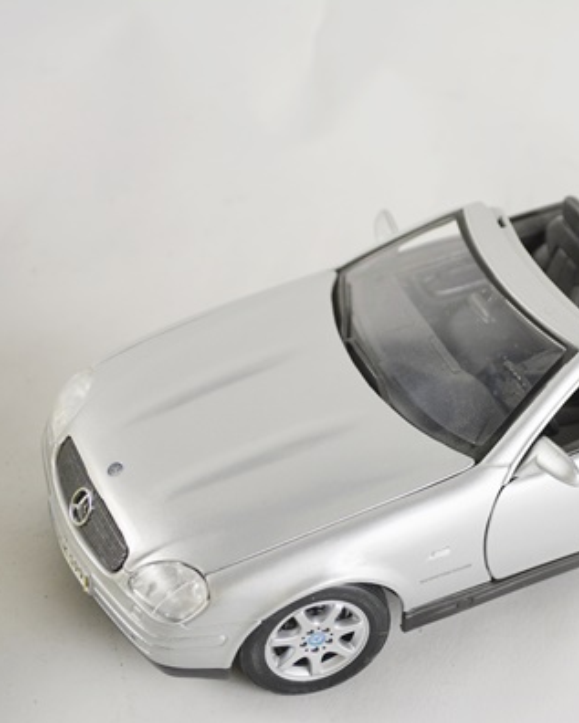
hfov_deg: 15.5
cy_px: 360
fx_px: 2098
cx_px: 508
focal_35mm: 98
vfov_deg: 19.6
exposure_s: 1/100
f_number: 5.3
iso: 400
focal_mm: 46
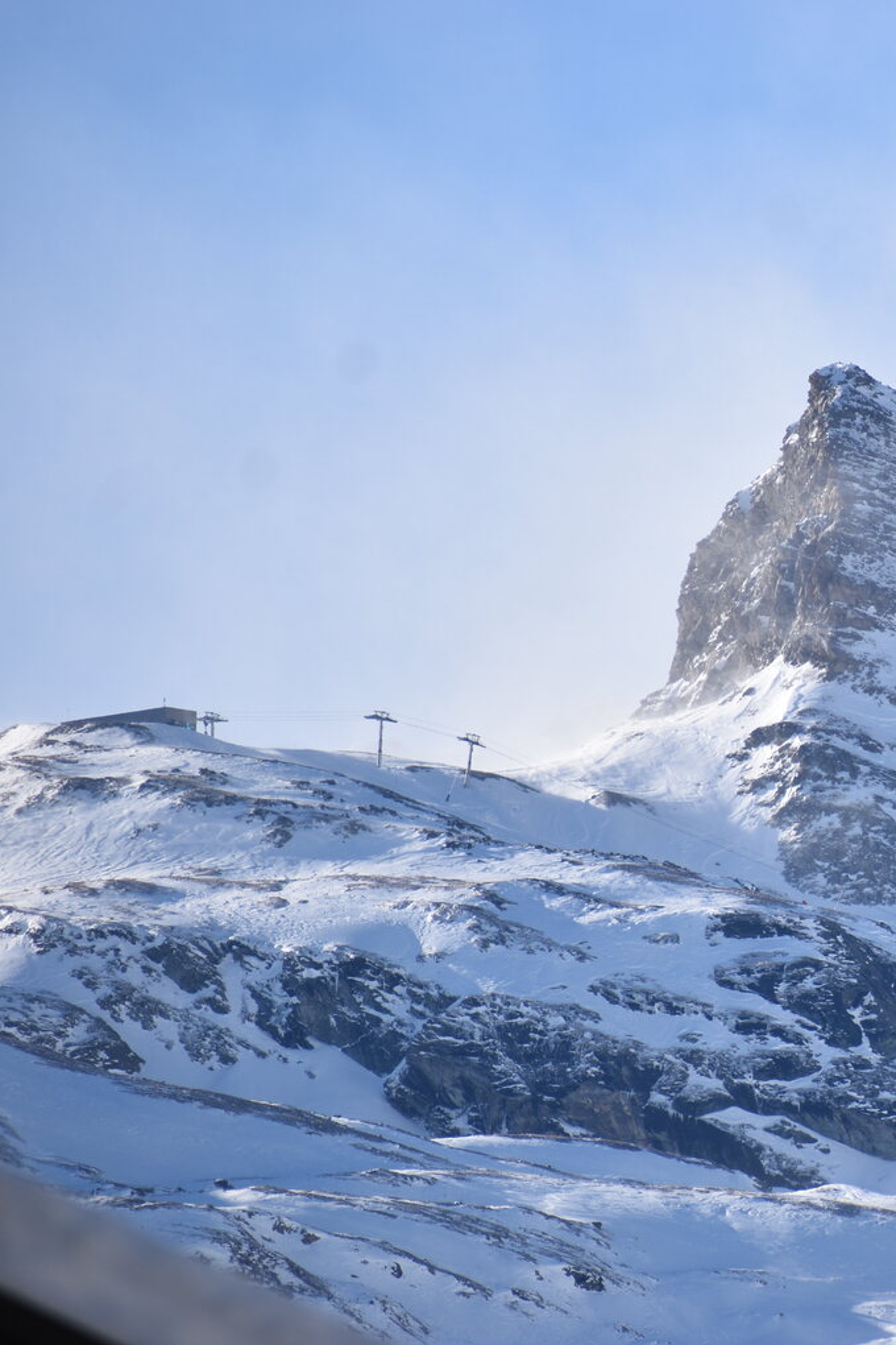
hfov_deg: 2.5
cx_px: 992
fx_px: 20233
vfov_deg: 3.8
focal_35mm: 542
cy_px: 672
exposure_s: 1/500
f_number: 8
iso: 100
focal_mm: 240
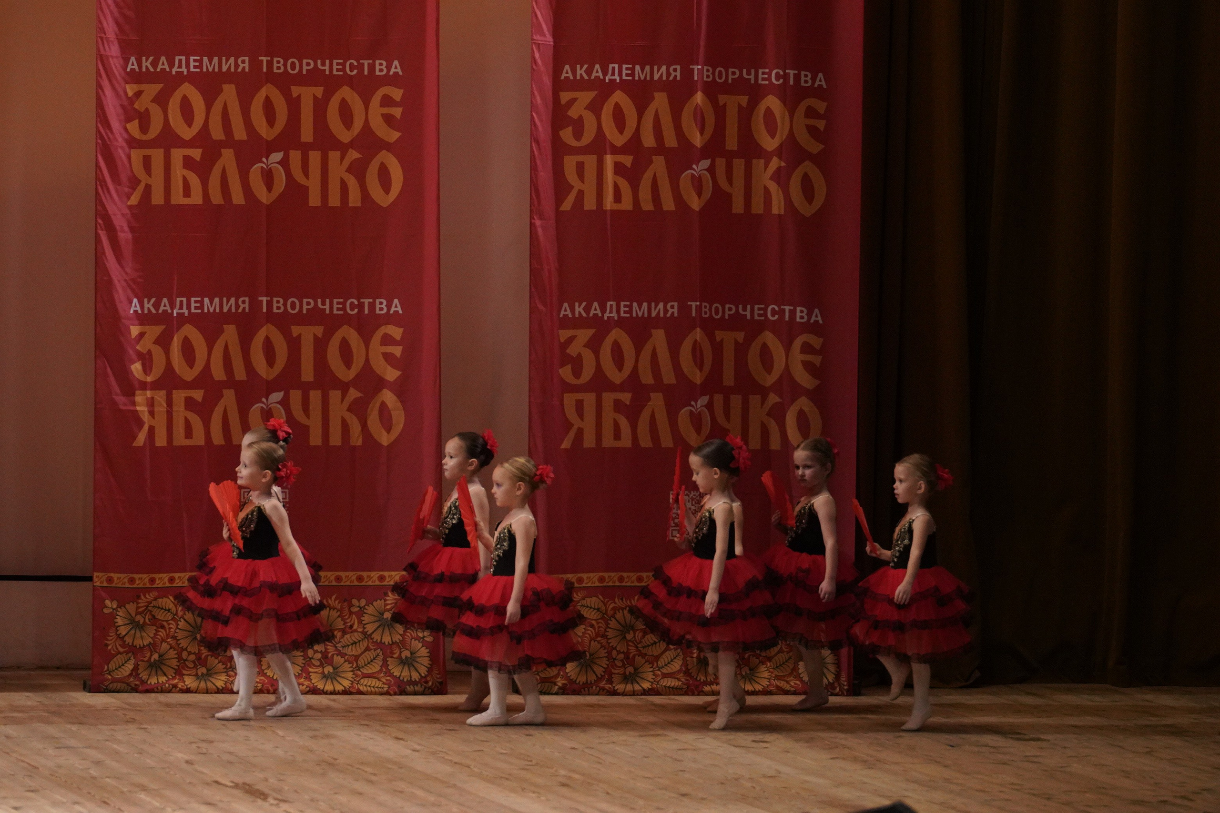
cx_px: 610
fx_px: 6812
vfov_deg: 6.8
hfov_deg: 10.2
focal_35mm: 201
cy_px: 406
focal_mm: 134
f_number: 2.8
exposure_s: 1/400
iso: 3200
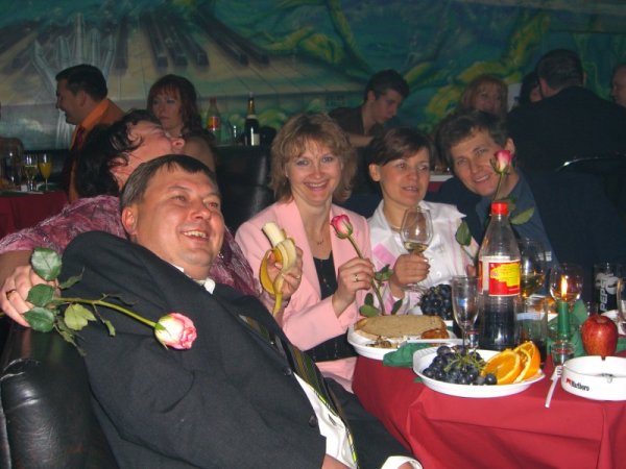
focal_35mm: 46
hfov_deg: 41.2
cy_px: 234
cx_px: 313
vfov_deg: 31.5
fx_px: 832
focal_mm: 9.5
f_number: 3.1
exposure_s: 1/60
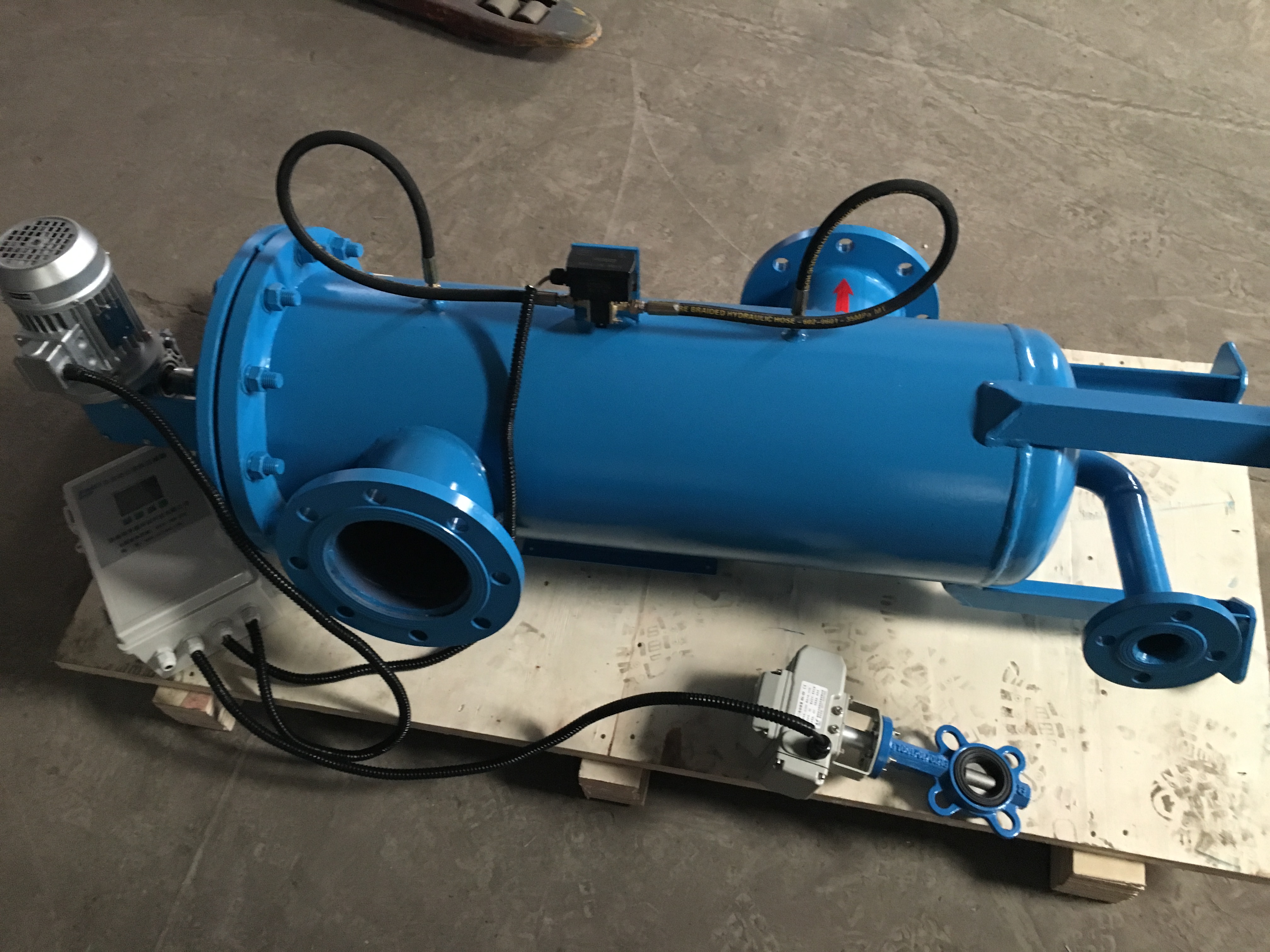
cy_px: 476
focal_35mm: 29
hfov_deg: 61.7
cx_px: 635
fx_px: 1064
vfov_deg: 48.2
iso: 250
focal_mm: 4.15
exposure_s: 1/17
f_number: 2.2
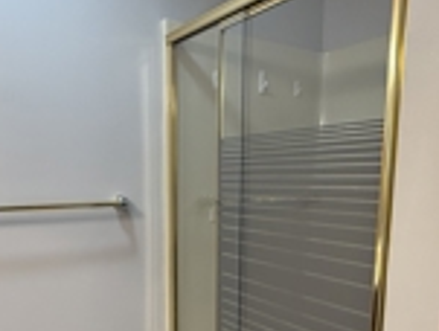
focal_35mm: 37
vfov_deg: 37.3
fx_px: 470
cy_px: 270
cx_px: 212
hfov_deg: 50.0
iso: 200
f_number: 2.2
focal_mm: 2.22
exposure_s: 1/60
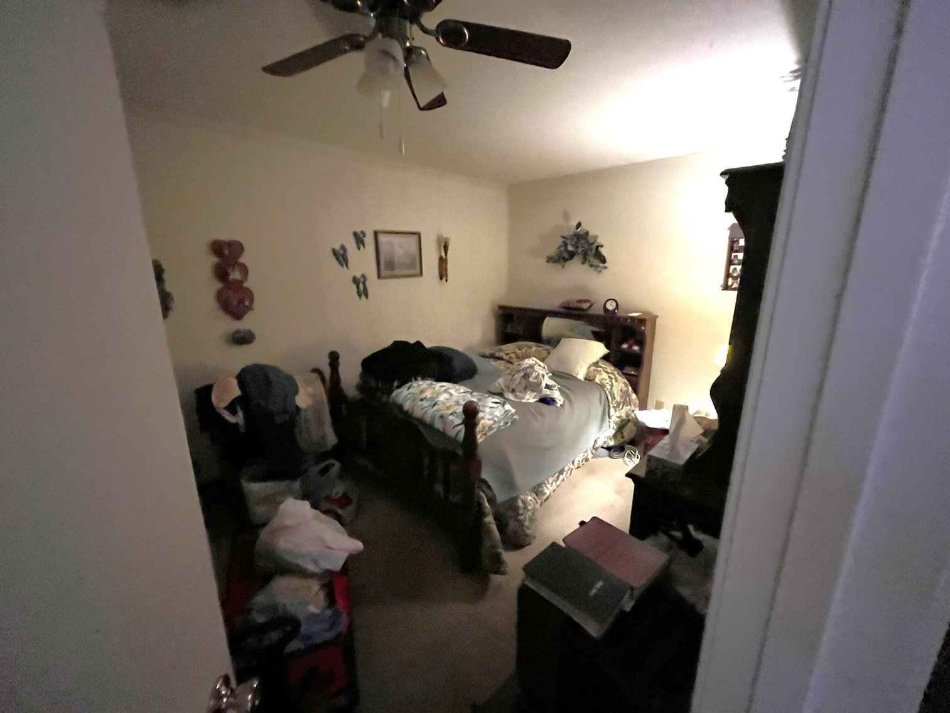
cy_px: 356
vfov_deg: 85.7
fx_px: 384
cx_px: 475
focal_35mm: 14
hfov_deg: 102.1
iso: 2000
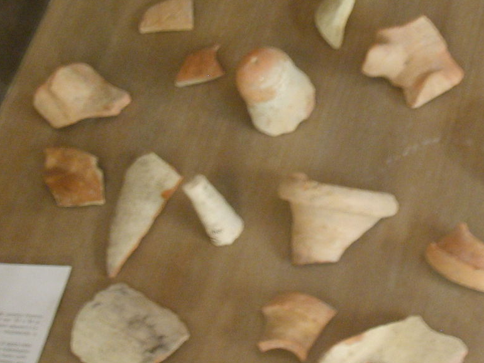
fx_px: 1133
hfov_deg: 23.9
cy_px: 115
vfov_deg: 18.2
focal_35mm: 81
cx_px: 359
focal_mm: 6.6
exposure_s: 1
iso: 150
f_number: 3.5
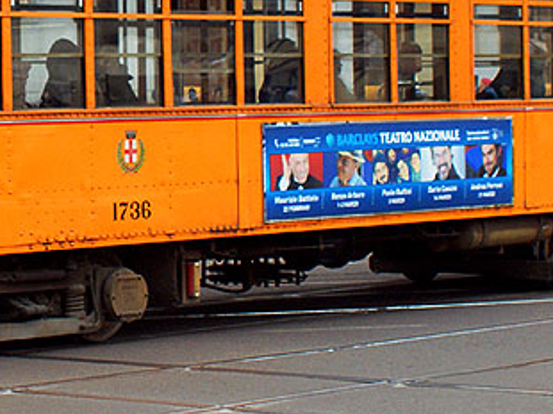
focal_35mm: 143
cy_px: 18
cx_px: 12
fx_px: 2283
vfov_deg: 10.3
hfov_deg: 13.6
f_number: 4
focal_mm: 30
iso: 400
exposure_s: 1/320
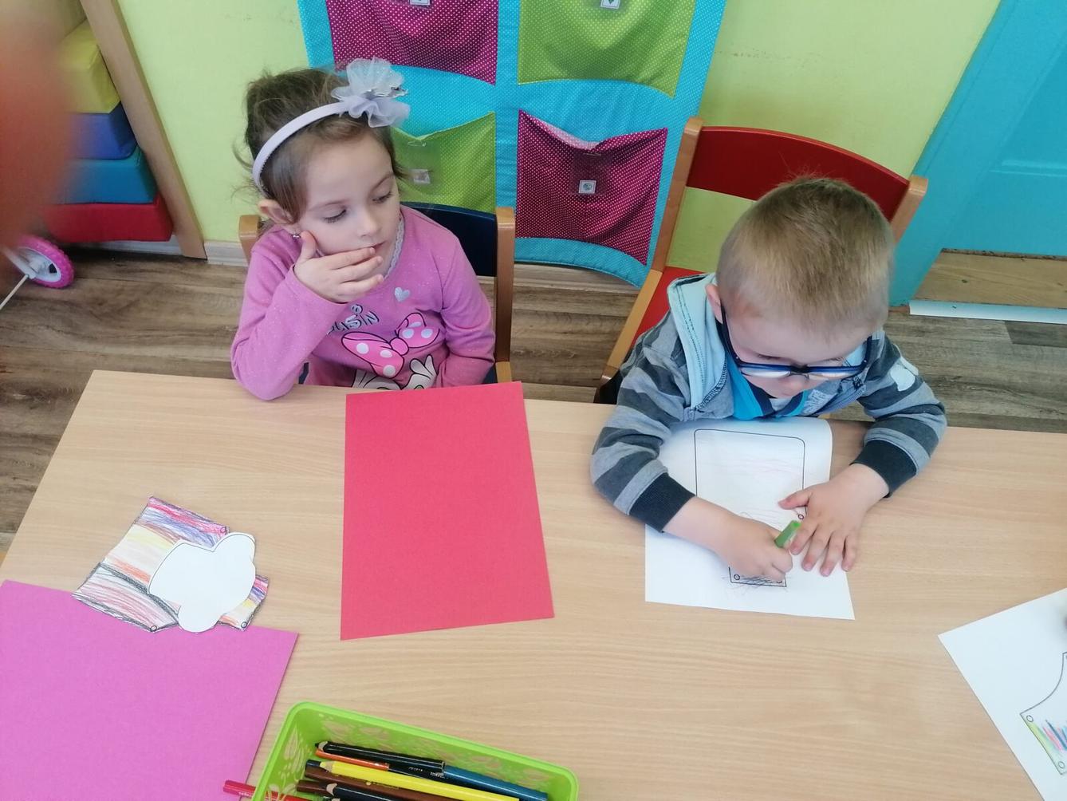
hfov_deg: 65.3
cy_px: 400
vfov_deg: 51.4
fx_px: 832
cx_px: 534
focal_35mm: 27
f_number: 1.8
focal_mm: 4.75
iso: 250
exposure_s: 1/100
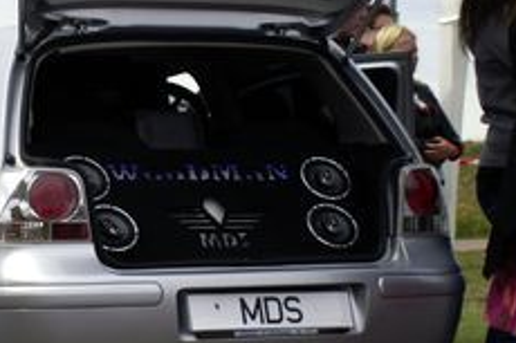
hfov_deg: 16.2
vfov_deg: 10.9
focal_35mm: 125
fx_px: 1790
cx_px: 49
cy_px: 146
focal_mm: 30
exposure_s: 1/1600
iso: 200
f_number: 5.6
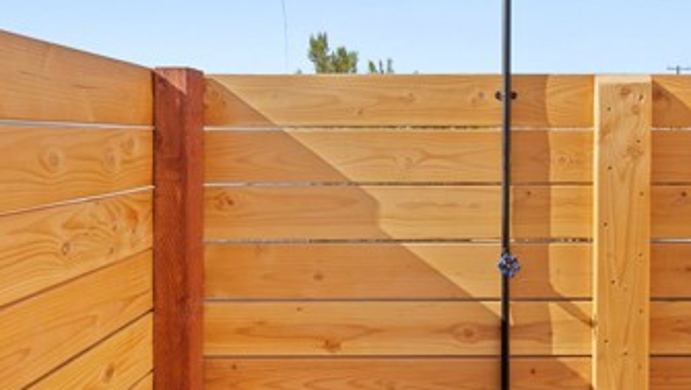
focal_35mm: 32
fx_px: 587
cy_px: 164
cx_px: 446
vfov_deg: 36.7
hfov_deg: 59.9
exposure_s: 1/160
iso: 400
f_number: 11
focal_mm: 16
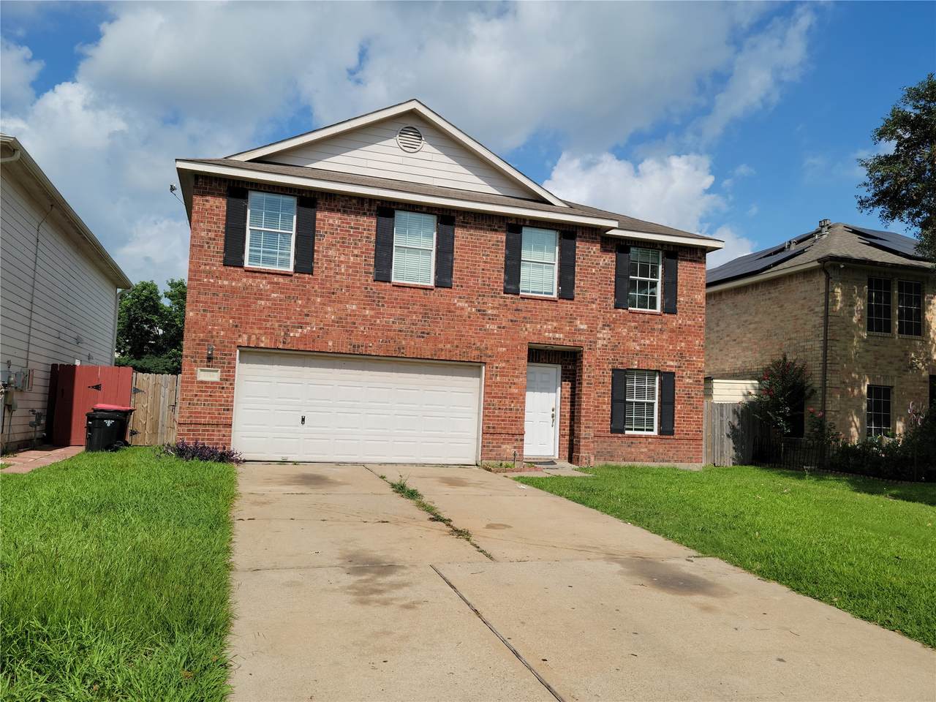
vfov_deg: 49.7
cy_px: 351
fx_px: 757
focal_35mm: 28
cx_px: 468
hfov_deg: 63.4
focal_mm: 5.9
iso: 25
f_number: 2
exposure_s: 1/1563
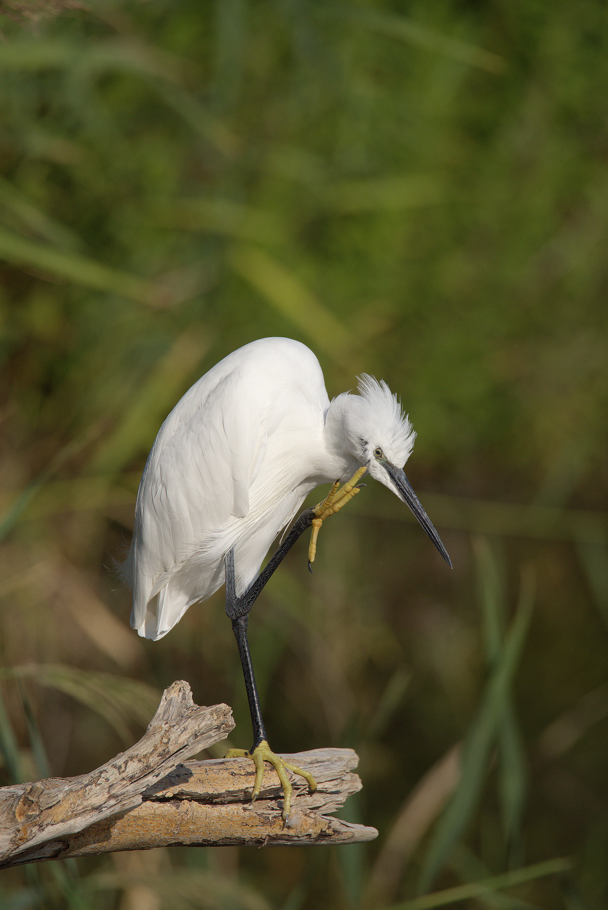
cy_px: 455
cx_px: 304
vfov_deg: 3.4
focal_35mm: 600
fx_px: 15186
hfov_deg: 2.3
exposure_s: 1/2500
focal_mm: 600
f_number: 8
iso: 400
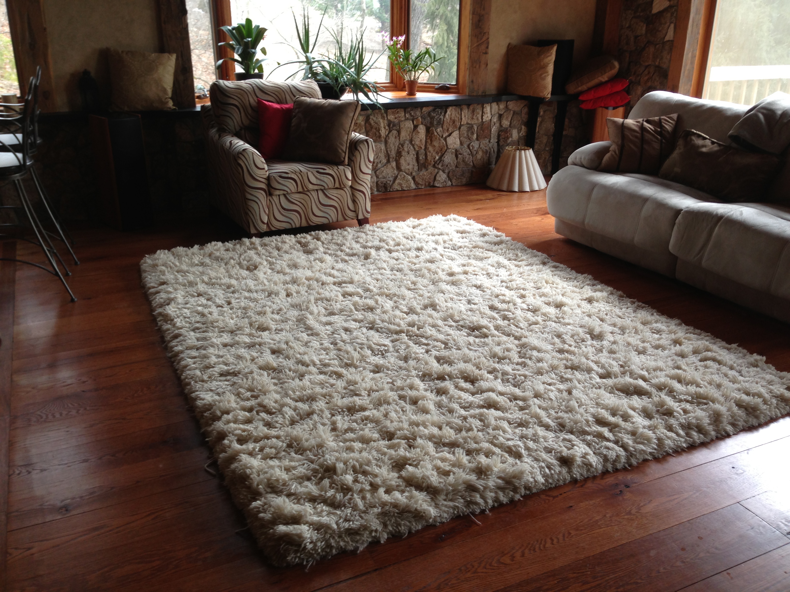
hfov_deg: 55.4
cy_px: 296
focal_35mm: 33
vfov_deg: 42.9
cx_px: 395
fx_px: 753
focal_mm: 4.13
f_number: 2.4
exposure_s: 1/24
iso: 50
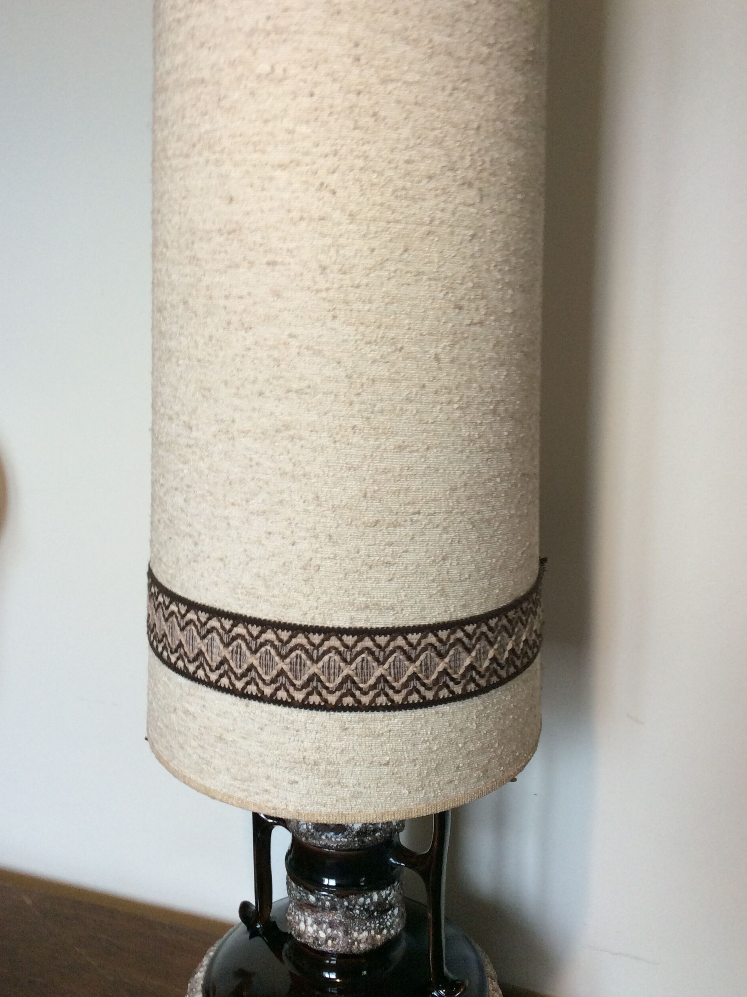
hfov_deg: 42.9
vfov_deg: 55.4
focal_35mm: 33
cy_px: 492
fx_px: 950
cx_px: 368
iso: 64
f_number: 2.4
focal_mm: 3.3
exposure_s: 1/25
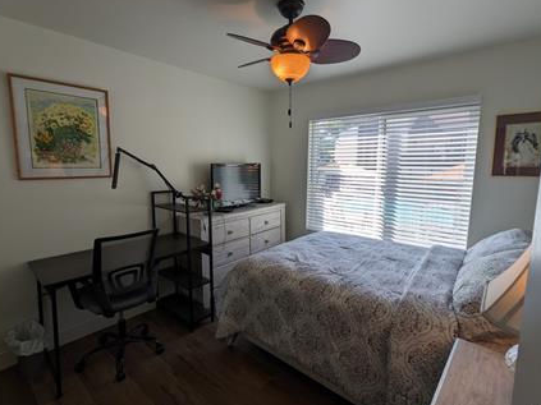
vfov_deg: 74.7
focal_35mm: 17
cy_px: 200
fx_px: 266
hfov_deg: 91.0
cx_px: 270
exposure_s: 1/151
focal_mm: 2.22
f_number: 2.2
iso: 29
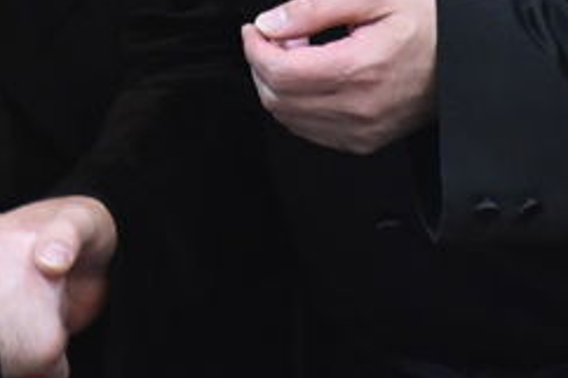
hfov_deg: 1.6
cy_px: -299
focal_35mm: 1272
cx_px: 110
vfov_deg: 1.1
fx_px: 20055
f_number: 5.6
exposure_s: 1/100
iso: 5000
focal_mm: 300
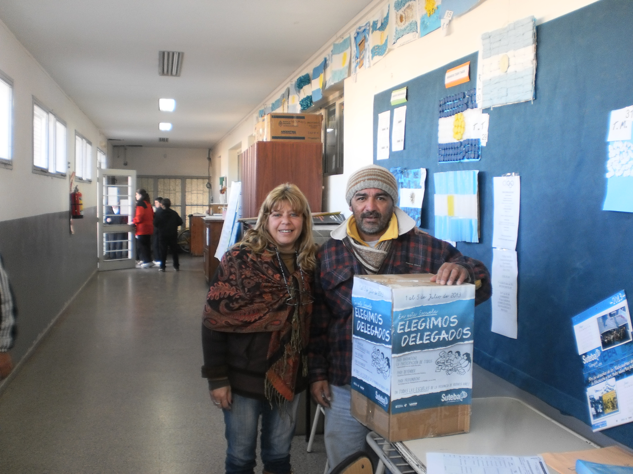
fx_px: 658
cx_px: 316
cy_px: 237
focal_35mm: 36
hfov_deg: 51.4
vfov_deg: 39.7
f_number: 3.1
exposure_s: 1/30
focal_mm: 6.3
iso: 125
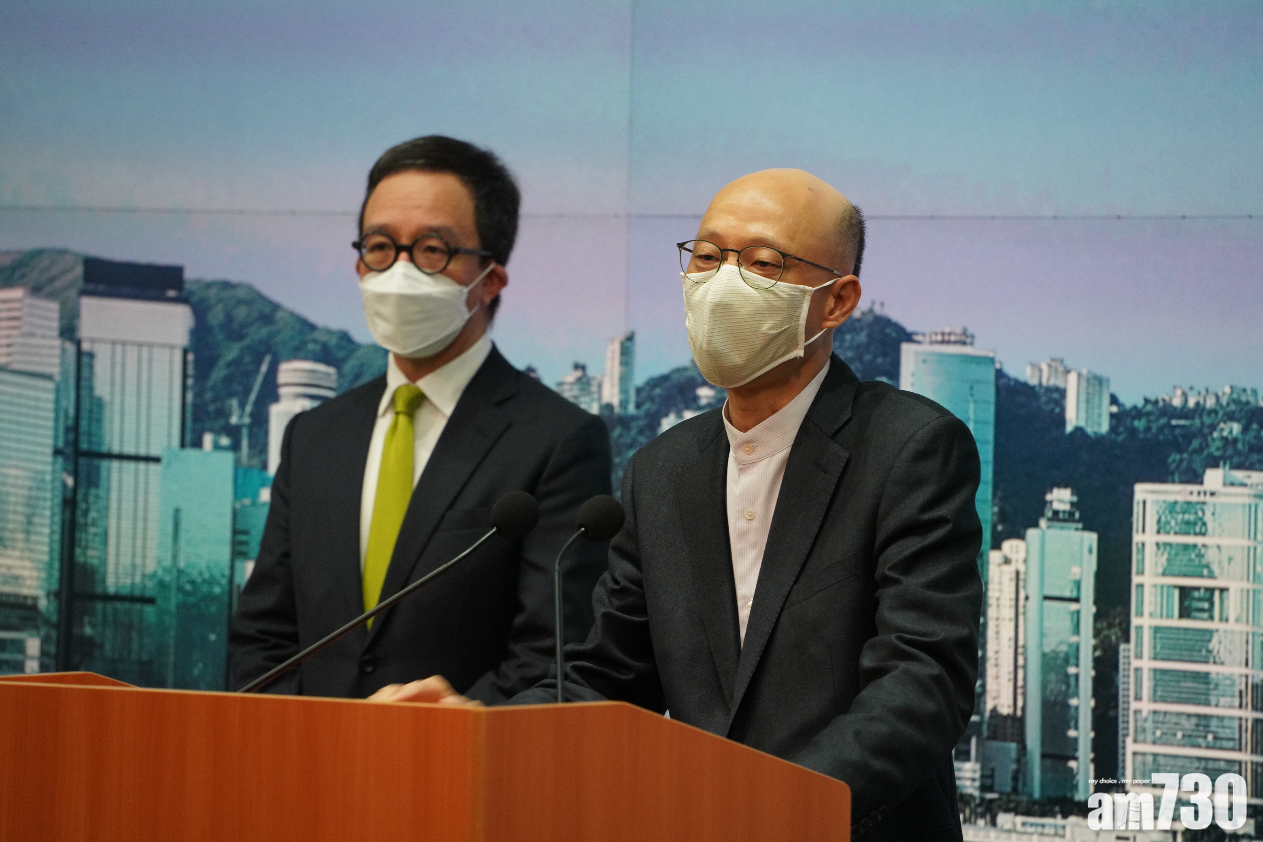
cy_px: 421
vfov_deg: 6.9
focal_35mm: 200
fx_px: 7016
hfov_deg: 10.3
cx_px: 632
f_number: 5.6
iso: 3200
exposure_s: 1/80
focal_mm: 200
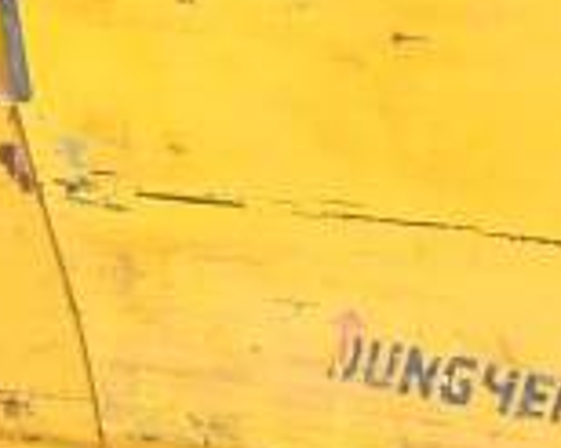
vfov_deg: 4.9
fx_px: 5094
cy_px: -492
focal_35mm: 307
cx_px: 1311
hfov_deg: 6.1
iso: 2000
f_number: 7.1
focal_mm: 28
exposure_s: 1/25
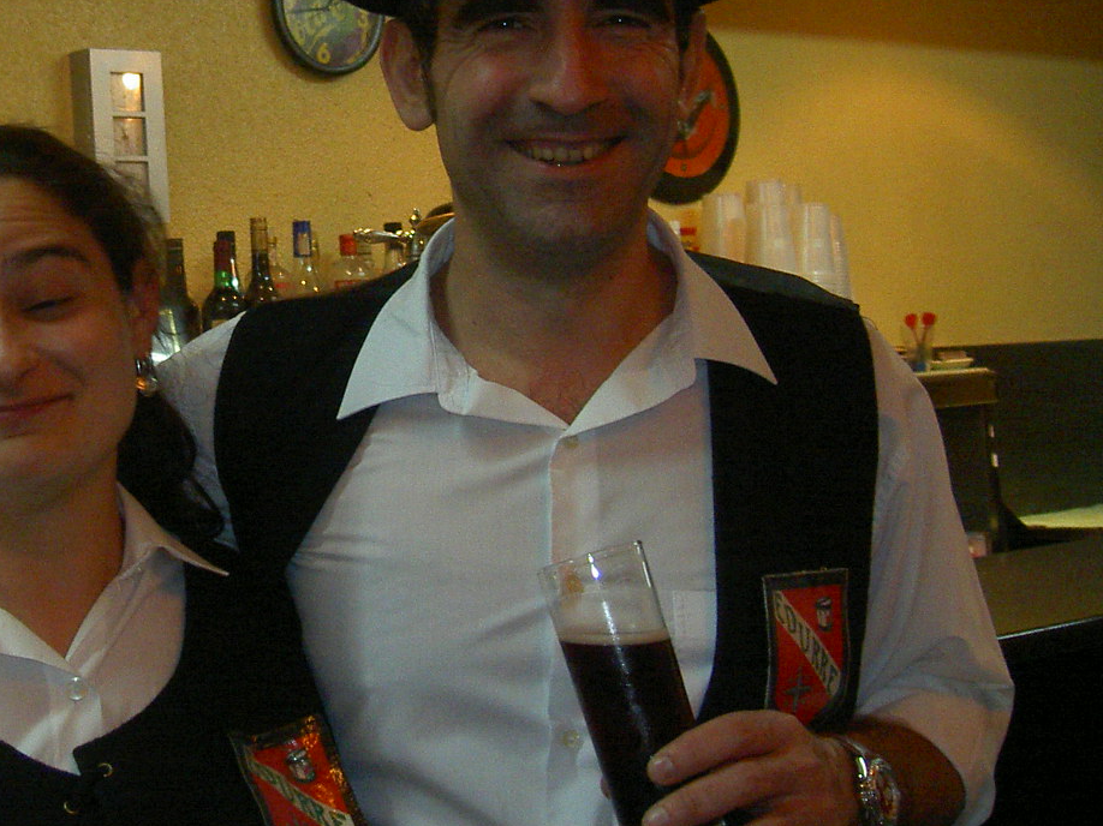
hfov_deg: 27.9
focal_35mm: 68
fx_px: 2166
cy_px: 186
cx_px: 199
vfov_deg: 21.4
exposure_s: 1/59.5
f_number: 2.8
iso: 100
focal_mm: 8
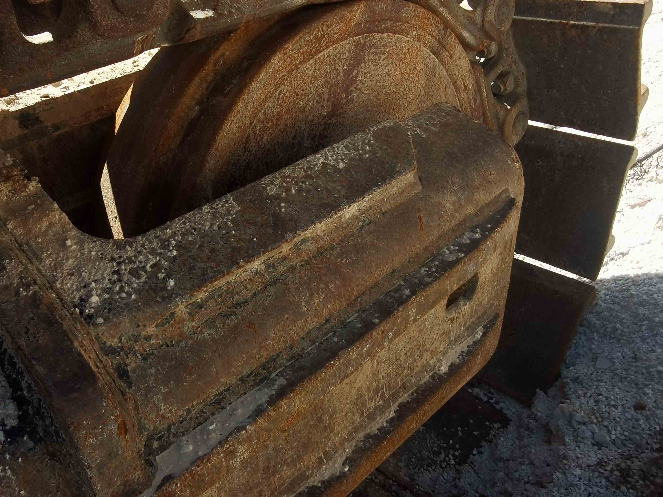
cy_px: 210
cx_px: 251
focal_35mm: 30
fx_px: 575
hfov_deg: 59.2
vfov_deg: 46.6
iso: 50
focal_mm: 2.26
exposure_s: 1/588
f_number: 2.2
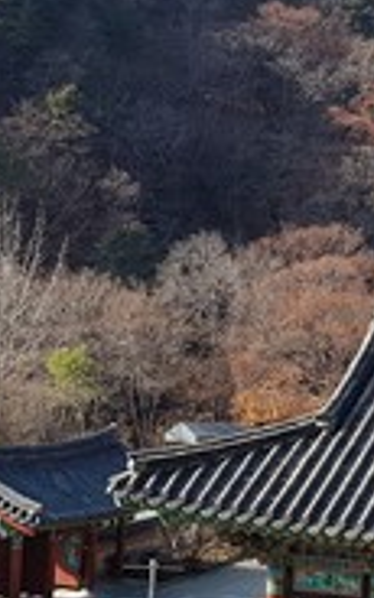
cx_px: 410
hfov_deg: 14.2
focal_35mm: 90
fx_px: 1468
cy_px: 240
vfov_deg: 23.0
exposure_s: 1/928
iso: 40
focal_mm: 4.2
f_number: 1.7
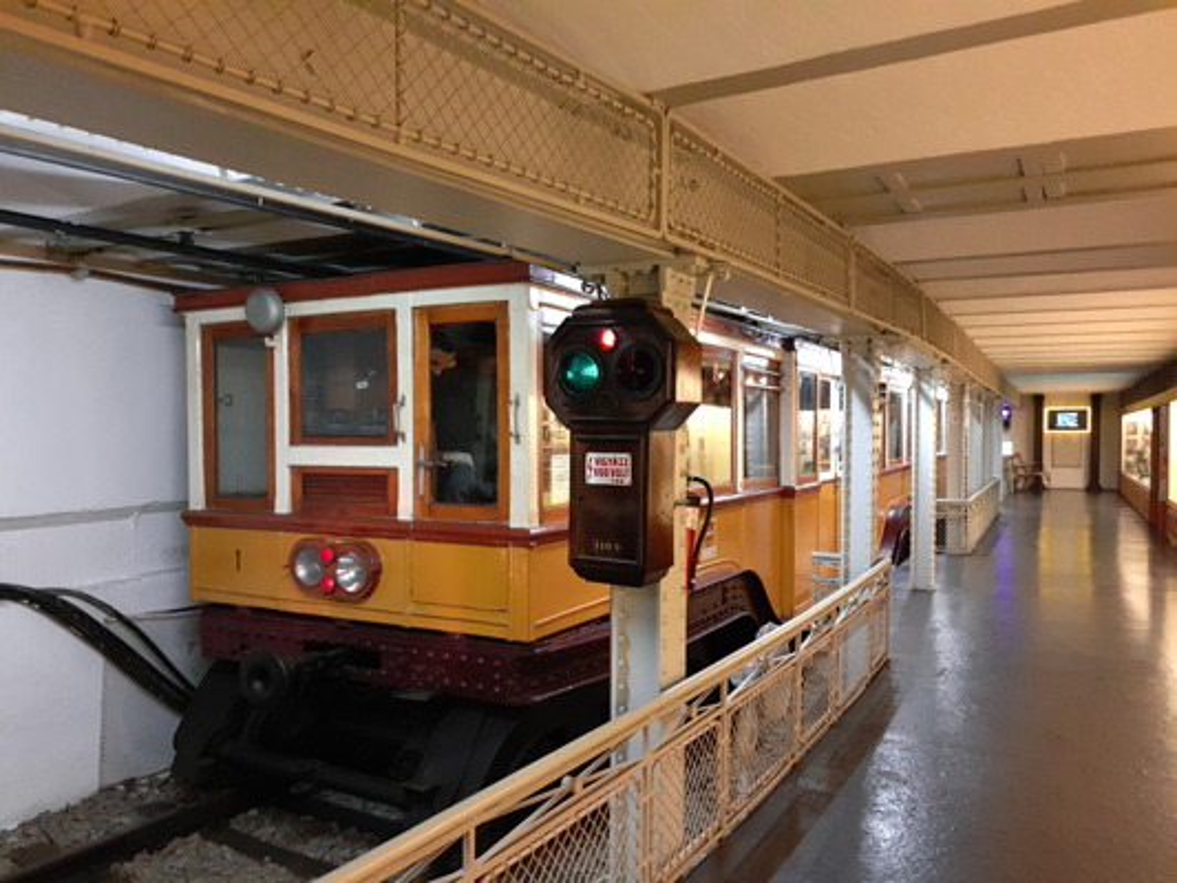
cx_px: 588
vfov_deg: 45.5
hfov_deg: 58.3
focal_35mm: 31
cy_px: 442
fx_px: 1054
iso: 500
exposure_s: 1/25
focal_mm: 4.73
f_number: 2.2
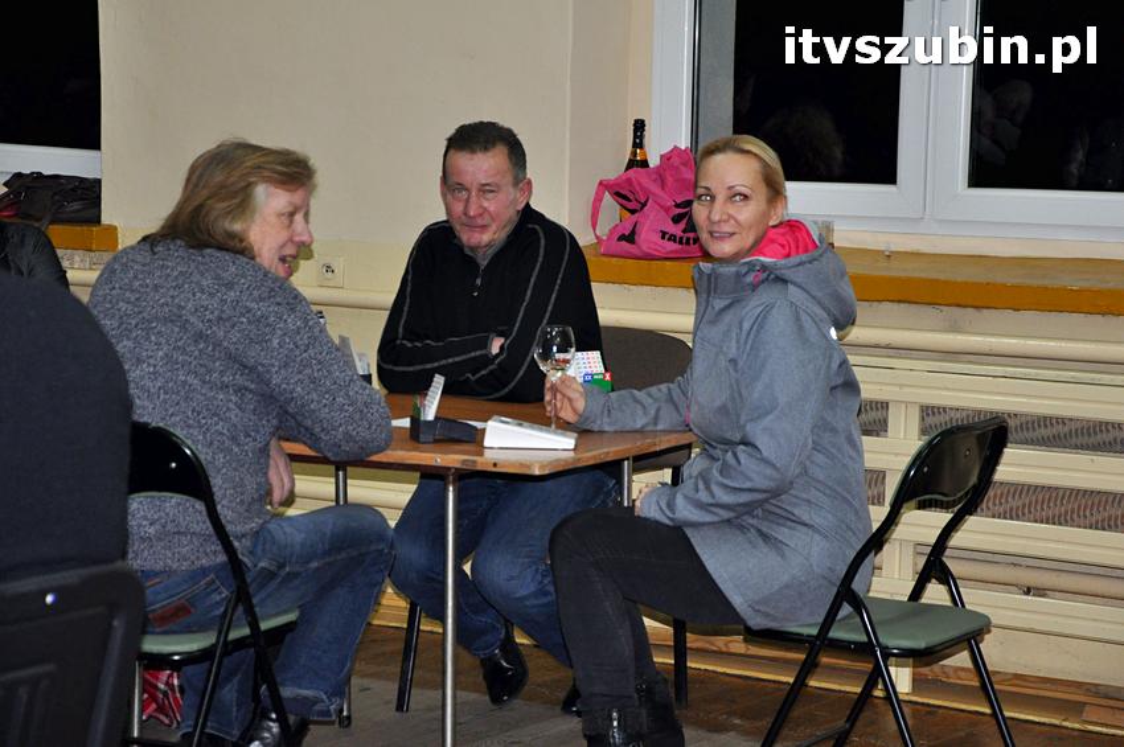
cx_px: 562
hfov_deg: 19.5
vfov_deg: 13.0
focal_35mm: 105
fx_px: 3275
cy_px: 374
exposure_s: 1/60
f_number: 5.3
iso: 1250
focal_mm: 70
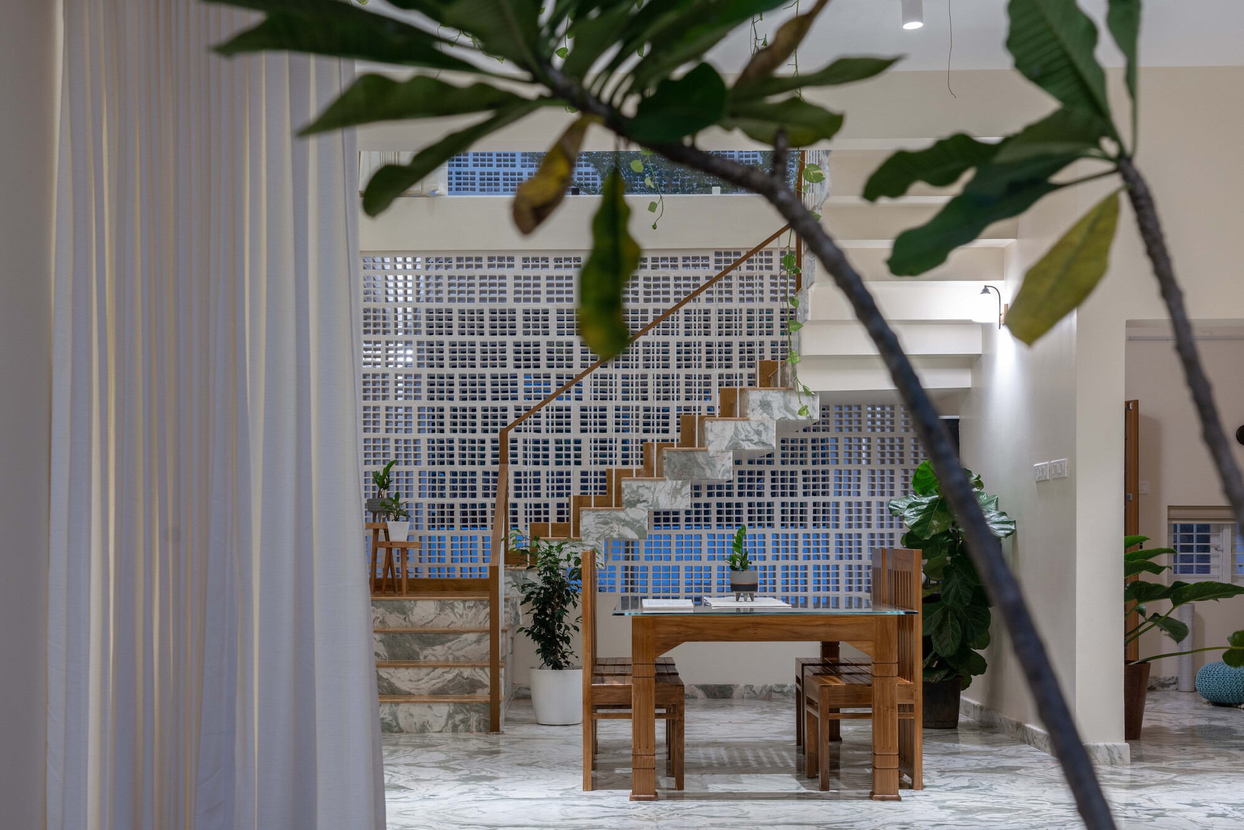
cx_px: 622
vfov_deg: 31.9
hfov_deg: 46.4
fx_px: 1451
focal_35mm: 42
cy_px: 415
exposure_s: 1/2.5
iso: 200
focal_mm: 42
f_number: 6.3
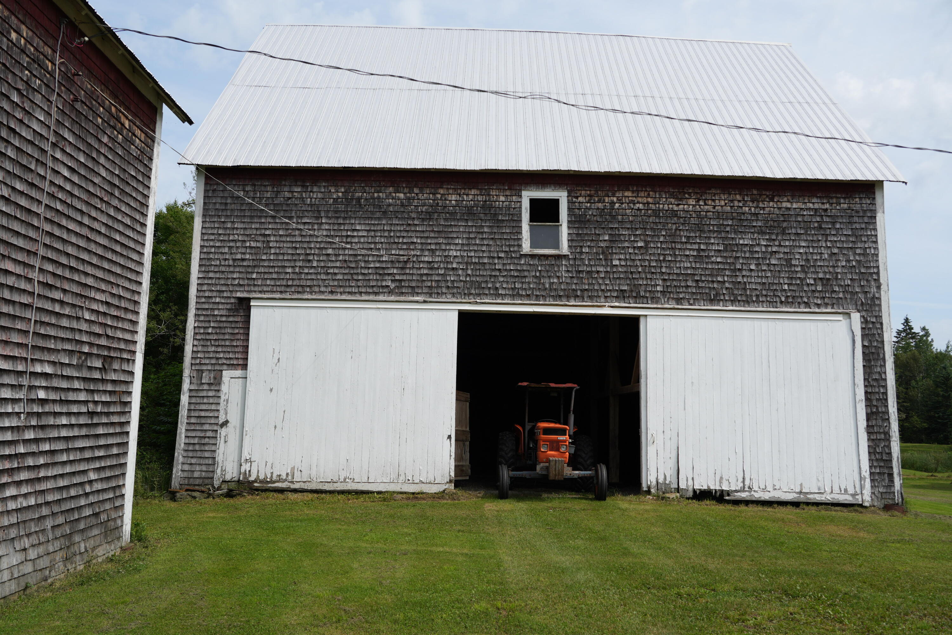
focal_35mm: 30
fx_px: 793
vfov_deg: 43.6
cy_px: 318
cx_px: 476
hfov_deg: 61.9
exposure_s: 1/400
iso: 100
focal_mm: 30
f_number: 6.3
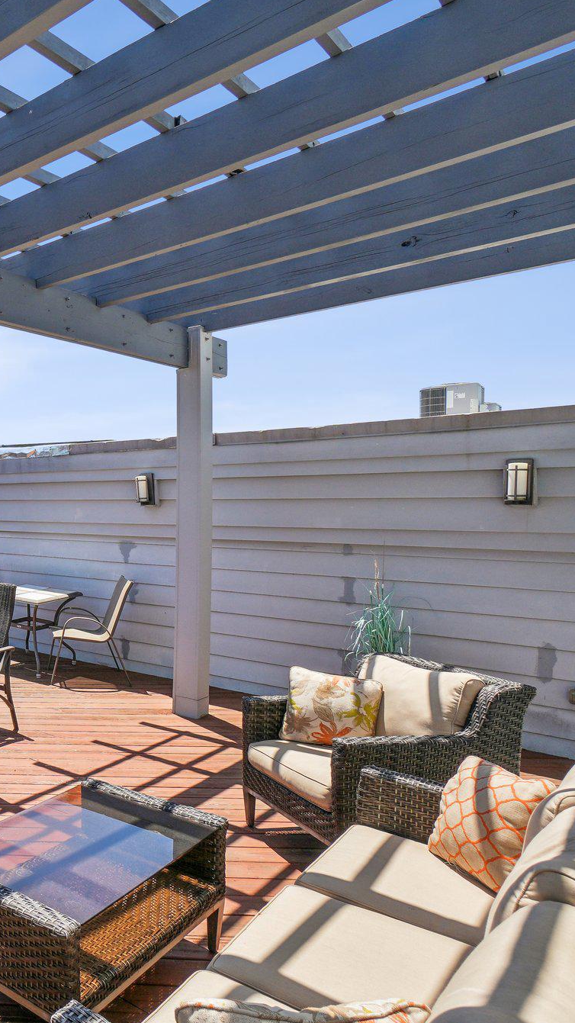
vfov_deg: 76.3
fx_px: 651
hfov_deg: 36.5
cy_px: 518
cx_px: -119
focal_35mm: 24
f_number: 8
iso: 100
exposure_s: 1/250
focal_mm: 10
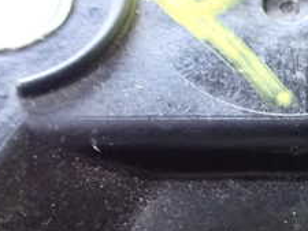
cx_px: 393
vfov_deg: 17.7
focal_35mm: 80
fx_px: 712
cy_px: 268
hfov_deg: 22.1
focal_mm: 5.4
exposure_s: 1/20
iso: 1600
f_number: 2.3
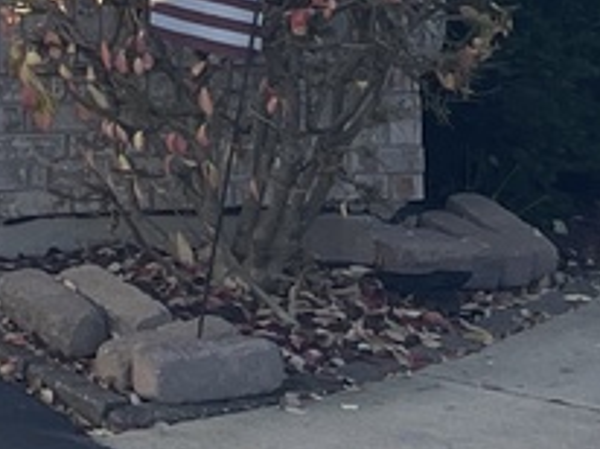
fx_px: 3030
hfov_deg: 10.1
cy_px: -679
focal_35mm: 175
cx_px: -766
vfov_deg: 7.8
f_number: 1.6
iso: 32
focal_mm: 5.1
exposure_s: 1/446
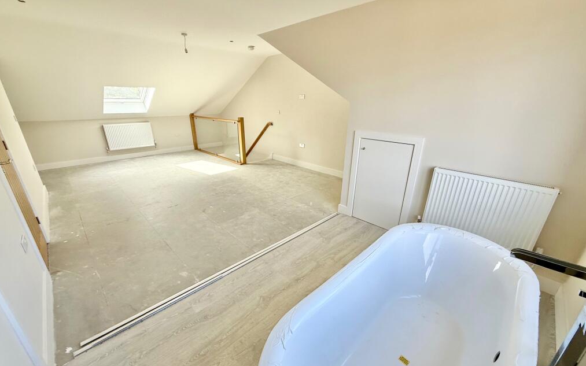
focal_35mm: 15
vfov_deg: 74.7
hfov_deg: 101.5
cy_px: 193
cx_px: 292
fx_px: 240
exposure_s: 1/237
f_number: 2.2
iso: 64
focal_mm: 2.22
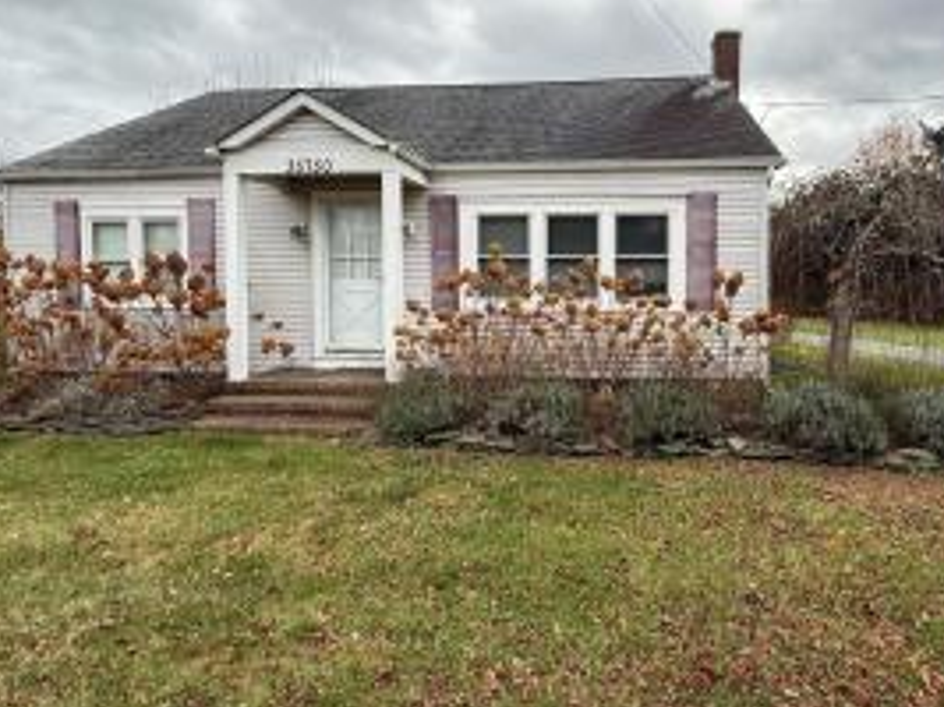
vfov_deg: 63.1
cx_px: 573
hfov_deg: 78.0
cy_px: 300
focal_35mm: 21
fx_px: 572
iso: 50
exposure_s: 1/479
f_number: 2.2
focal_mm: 2.22
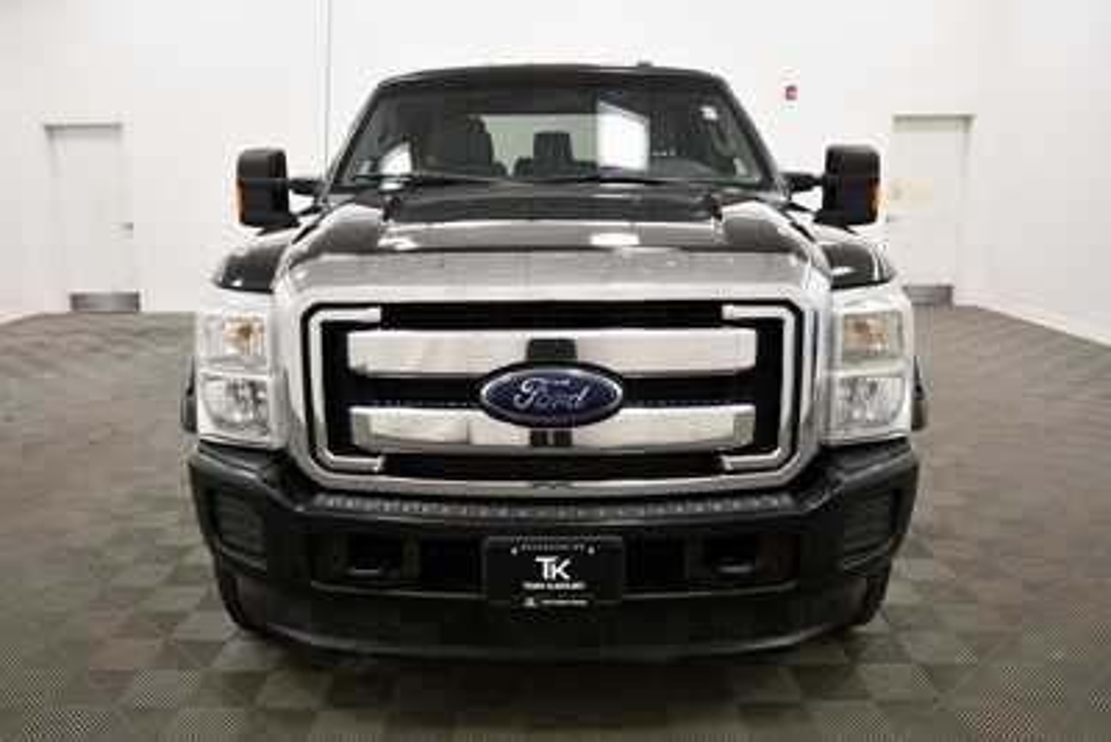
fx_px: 926
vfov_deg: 43.6
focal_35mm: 30
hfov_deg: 61.9
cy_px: 371
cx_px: 556
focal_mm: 20
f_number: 5.6
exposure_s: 1/125
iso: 1100
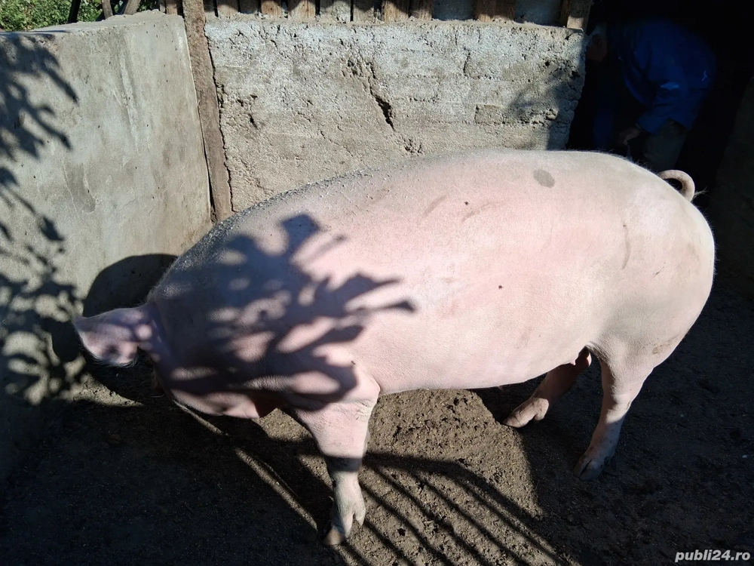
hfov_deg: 67.3
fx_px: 566
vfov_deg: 53.1
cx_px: 377
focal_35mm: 26
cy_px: 283
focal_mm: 3.98
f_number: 1.8
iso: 25
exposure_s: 1/617
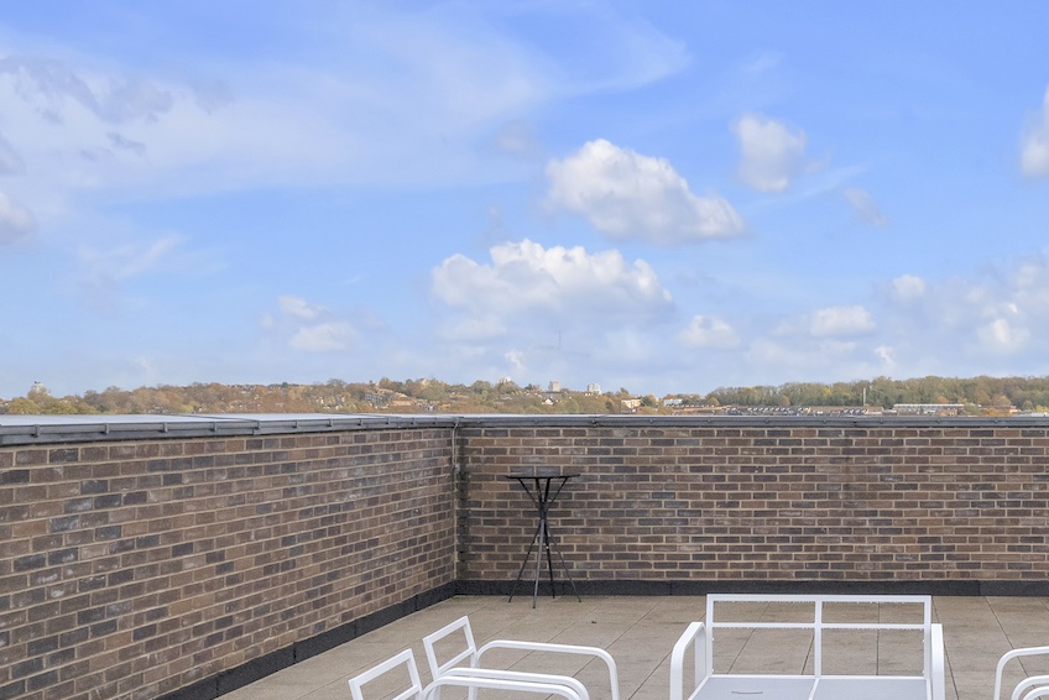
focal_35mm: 43
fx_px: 1253
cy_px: 404
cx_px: 898
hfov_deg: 42.5
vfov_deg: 31.2
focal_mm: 19
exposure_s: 1/400
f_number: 8
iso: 1600
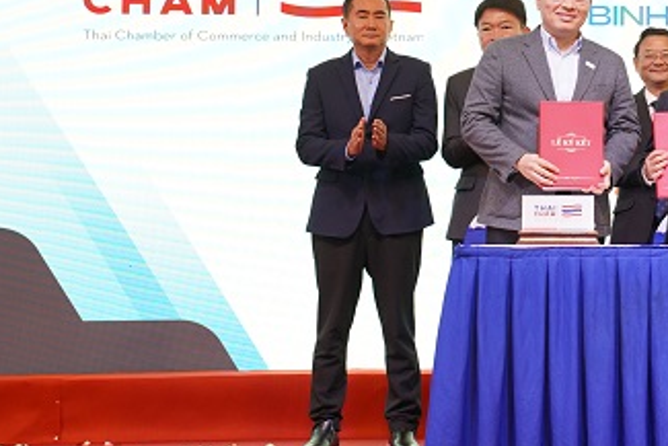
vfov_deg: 7.7
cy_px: -15
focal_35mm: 177
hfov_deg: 11.5
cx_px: 684
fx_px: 3286
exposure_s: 1/160
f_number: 4.5
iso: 800
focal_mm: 72
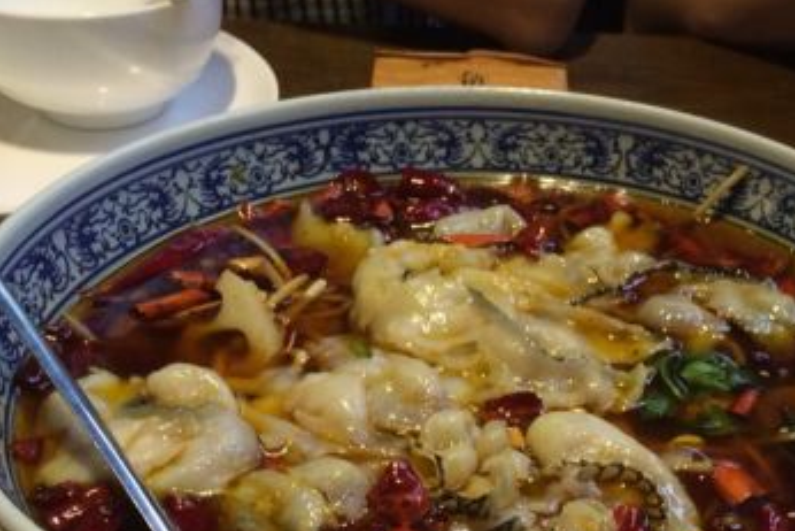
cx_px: 692
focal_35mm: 61
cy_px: 539
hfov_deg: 31.6
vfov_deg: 21.5
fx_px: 1348
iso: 40
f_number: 2.2
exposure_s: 1/30
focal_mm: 4.15
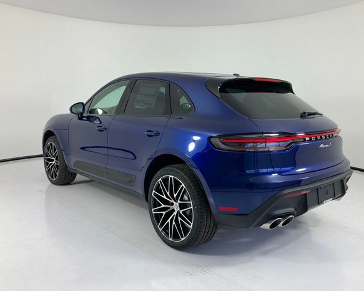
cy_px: 143
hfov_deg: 58.7
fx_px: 323
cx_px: 194
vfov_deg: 48.5
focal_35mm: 30
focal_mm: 3.99
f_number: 1.8
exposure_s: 1/200
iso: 20
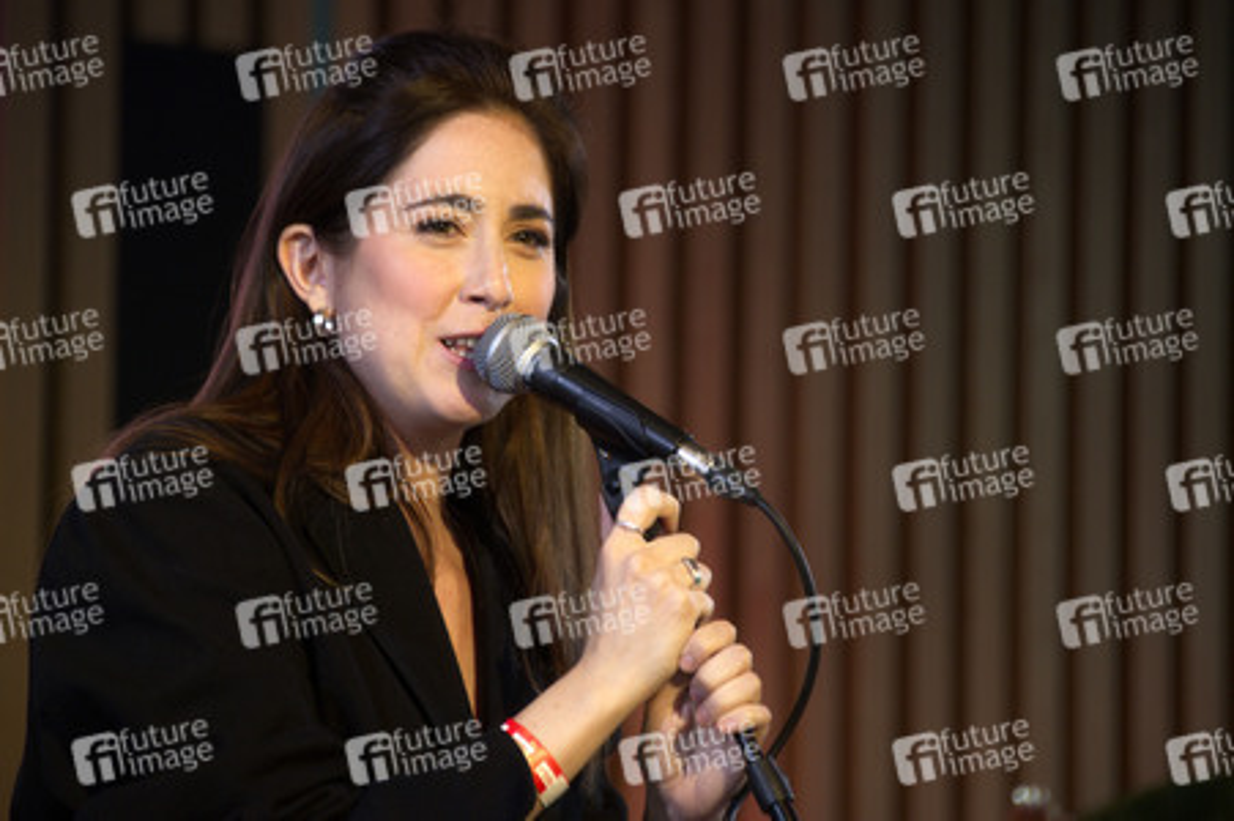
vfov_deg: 4.6
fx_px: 10276
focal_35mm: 300
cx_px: 617
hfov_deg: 6.9
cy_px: 410
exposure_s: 1/160
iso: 1600
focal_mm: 300
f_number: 5.6
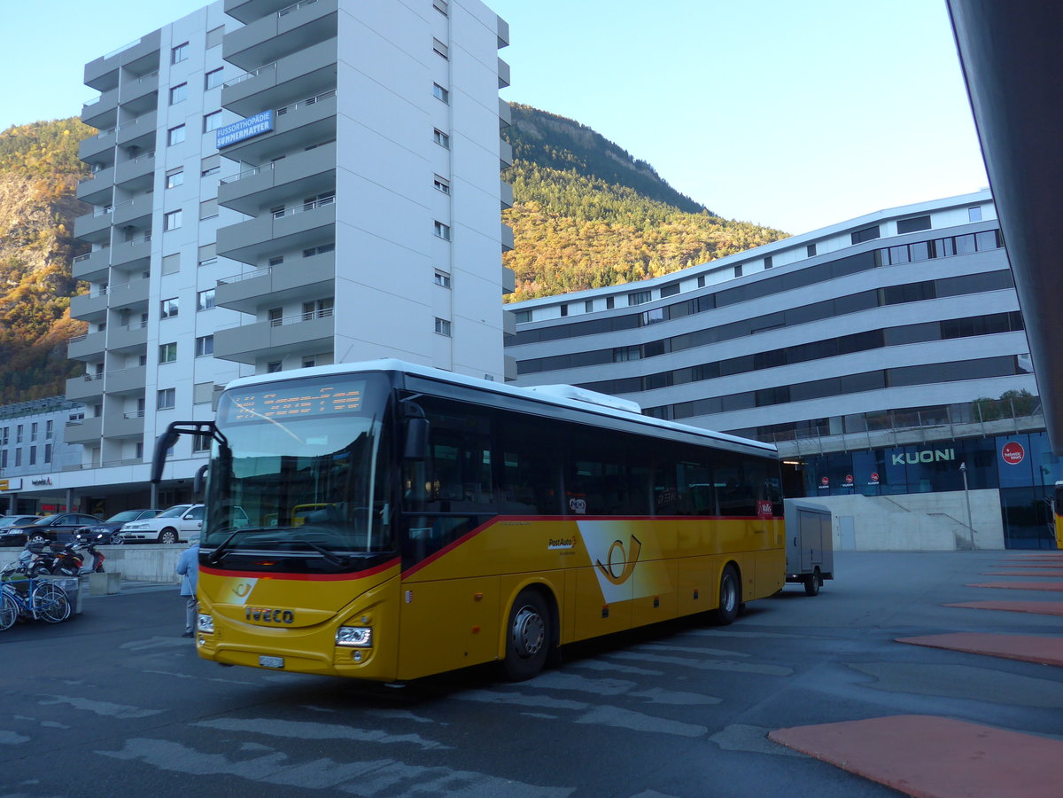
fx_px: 891
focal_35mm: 29
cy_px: 399
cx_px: 532
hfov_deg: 61.7
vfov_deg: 48.2
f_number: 2.8
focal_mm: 6
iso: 125
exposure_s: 1/250
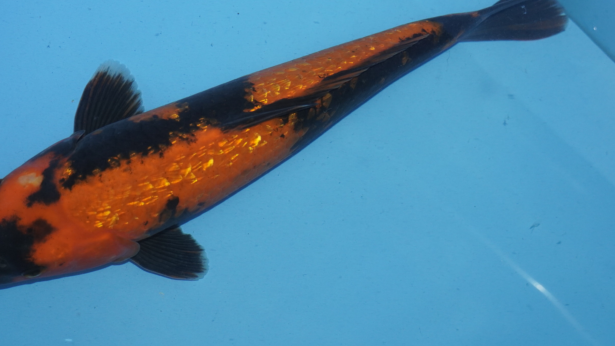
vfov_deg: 14.7
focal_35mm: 82
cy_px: 127
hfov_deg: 25.9
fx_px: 1337
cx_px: 302
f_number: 5
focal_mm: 42
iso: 1000
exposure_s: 1/160
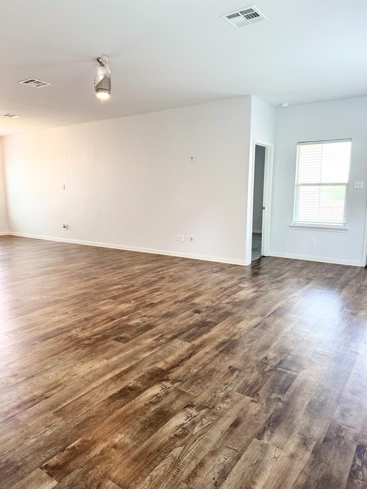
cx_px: 184
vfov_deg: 71.6
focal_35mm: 24
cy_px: 244
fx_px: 339
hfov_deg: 56.8
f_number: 1.78
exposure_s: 1/60
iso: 125
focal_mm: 6.76
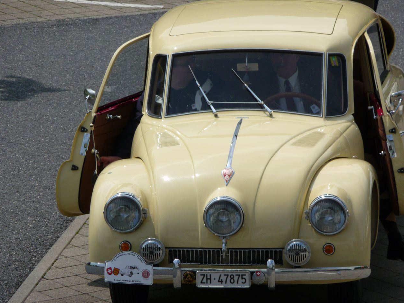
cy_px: 150
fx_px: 3291
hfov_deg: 7.0
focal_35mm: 282
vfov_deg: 5.3
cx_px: 220
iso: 100
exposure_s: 1/1000
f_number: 4.9
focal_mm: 44
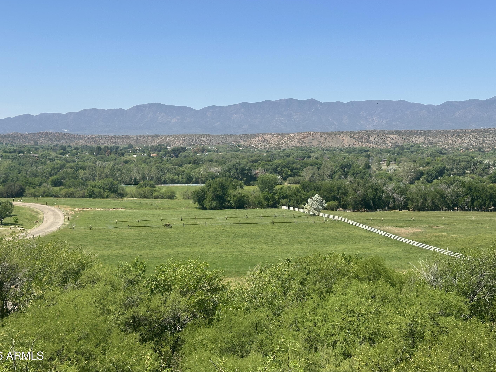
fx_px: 731
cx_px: 241
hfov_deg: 37.5
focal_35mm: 51
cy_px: 176
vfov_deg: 28.6
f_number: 1.78
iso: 64
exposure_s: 1/3876
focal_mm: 6.86
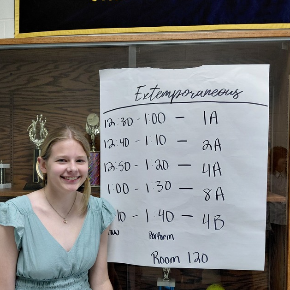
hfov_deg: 46.0
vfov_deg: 45.9
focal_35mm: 36
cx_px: 131
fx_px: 341
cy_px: 168
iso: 160
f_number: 1.8
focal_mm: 4.69
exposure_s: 1/50.1
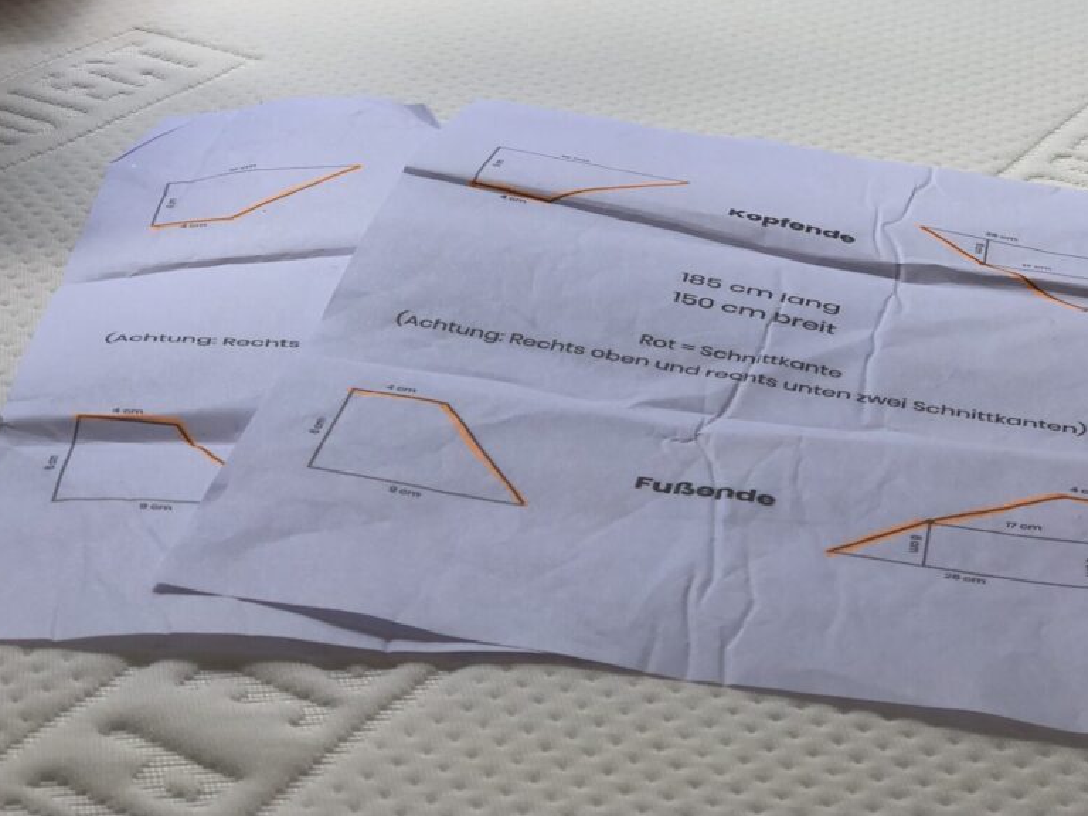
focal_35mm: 88
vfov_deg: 16.7
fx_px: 2766
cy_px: 183
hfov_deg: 22.3
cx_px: 543
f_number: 2.4
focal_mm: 6
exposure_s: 1/120
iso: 16
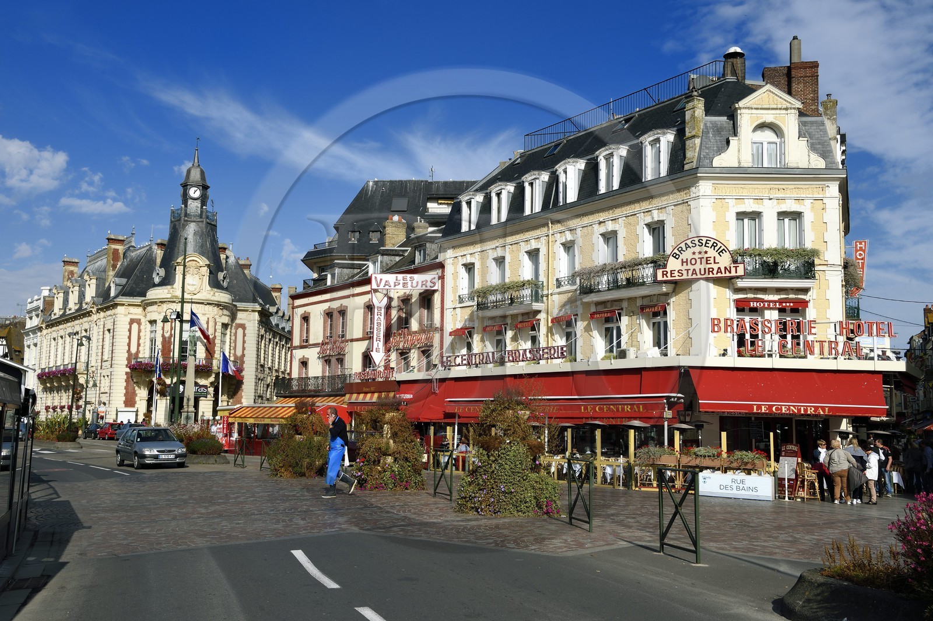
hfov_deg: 50.7
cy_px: 310
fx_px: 984
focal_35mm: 38
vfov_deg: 35.0
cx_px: 466
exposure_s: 1/320
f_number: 13
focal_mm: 38
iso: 200
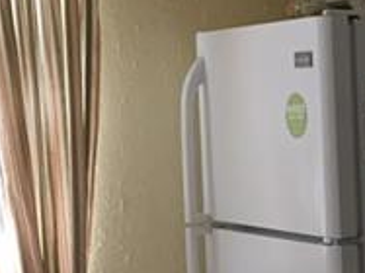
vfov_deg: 11.9
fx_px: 1307
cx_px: 513
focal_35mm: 124
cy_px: 189
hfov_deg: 15.0
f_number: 2.2
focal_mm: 4.15
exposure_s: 1/30
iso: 40
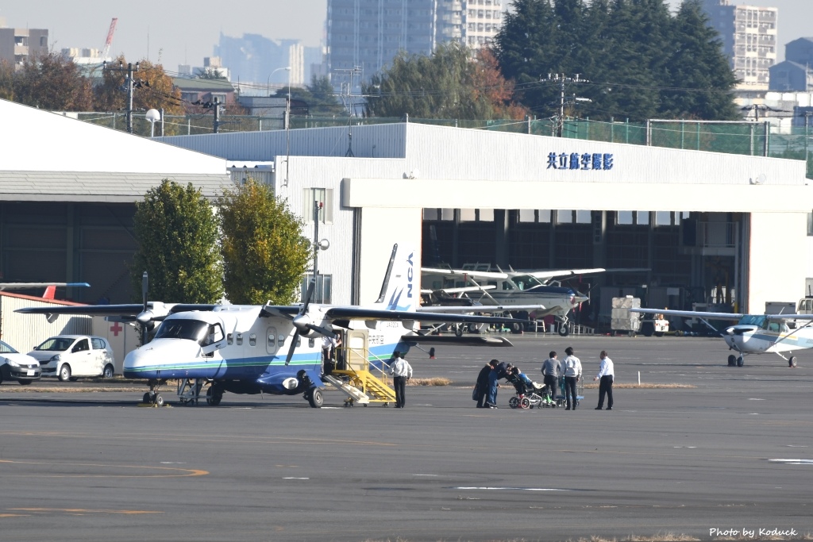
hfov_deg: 2.7
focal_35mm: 750
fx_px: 16939
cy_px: 271
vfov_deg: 1.8
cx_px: 406
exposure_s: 1/800
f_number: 8
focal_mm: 500
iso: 400
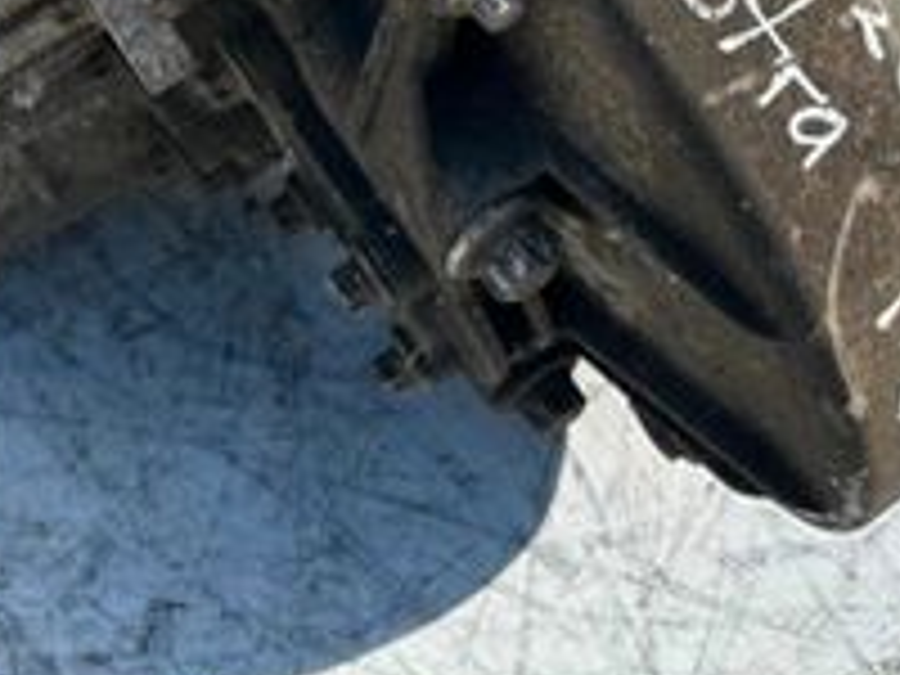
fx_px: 1872
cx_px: 274
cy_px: -266
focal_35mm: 72
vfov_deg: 18.6
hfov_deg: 26.8
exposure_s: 1/3356
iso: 80
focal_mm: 6.86
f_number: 1.78
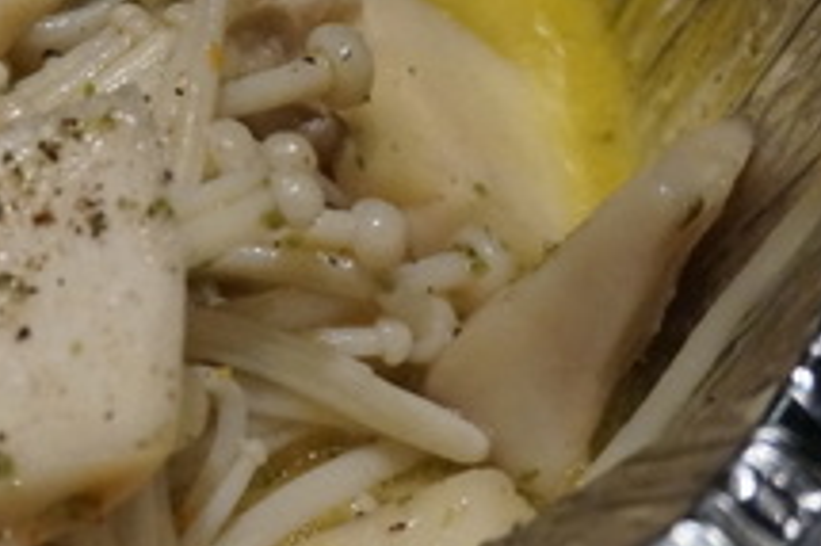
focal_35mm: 116
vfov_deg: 11.7
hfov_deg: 16.6
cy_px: 13
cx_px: -260
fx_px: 2643
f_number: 5.6
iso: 3200
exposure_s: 1/125
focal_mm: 26
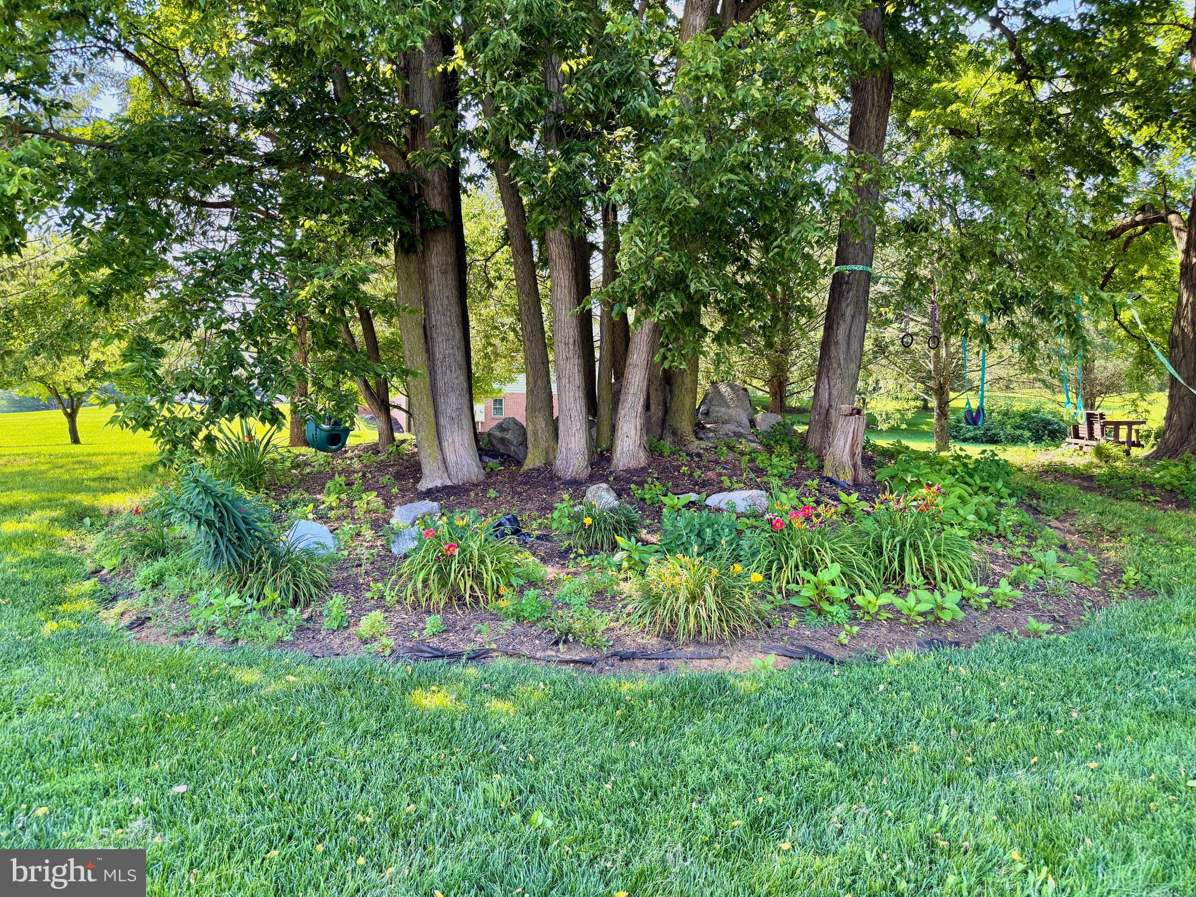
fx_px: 829
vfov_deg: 56.8
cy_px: 448
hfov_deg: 71.6
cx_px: 598
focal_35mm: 24
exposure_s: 1/385
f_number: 1.78
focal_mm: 6.76
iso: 100
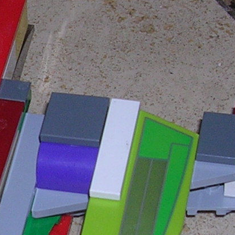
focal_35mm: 200
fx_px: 1536
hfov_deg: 8.5
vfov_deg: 8.7
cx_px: -130
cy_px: 156
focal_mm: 7.1
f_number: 3
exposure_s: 1/60.1
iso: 50
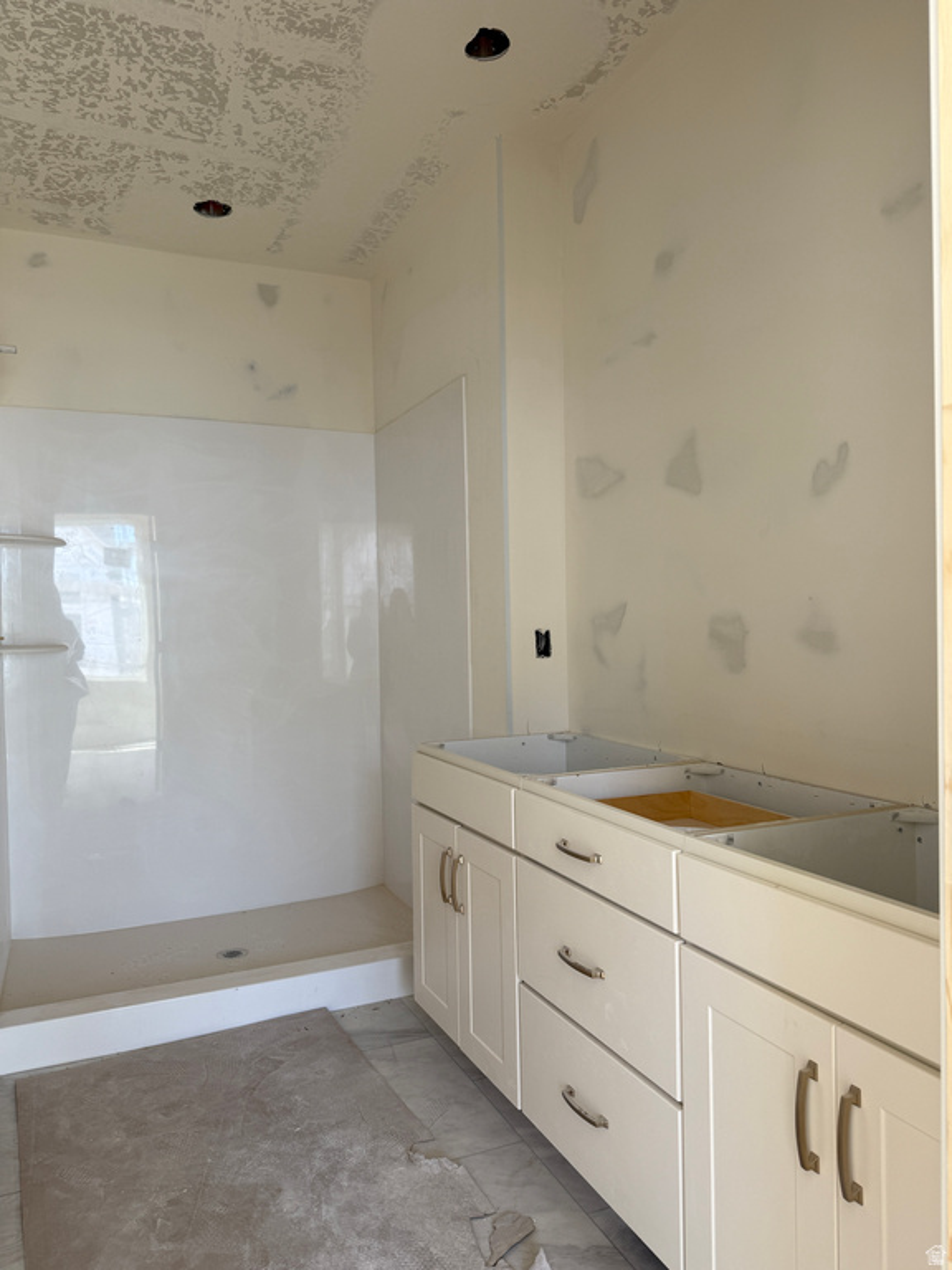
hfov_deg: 56.8
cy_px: 635
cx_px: 476
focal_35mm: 24
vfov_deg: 71.6
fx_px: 880
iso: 80
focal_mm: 6.76
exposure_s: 1/121
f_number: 1.78
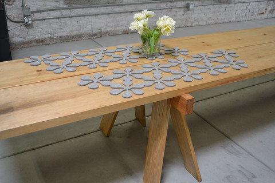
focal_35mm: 36
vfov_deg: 36.9
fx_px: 275
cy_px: 92
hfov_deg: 53.1
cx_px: 138
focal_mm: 24
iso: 800
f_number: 4
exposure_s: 1/60
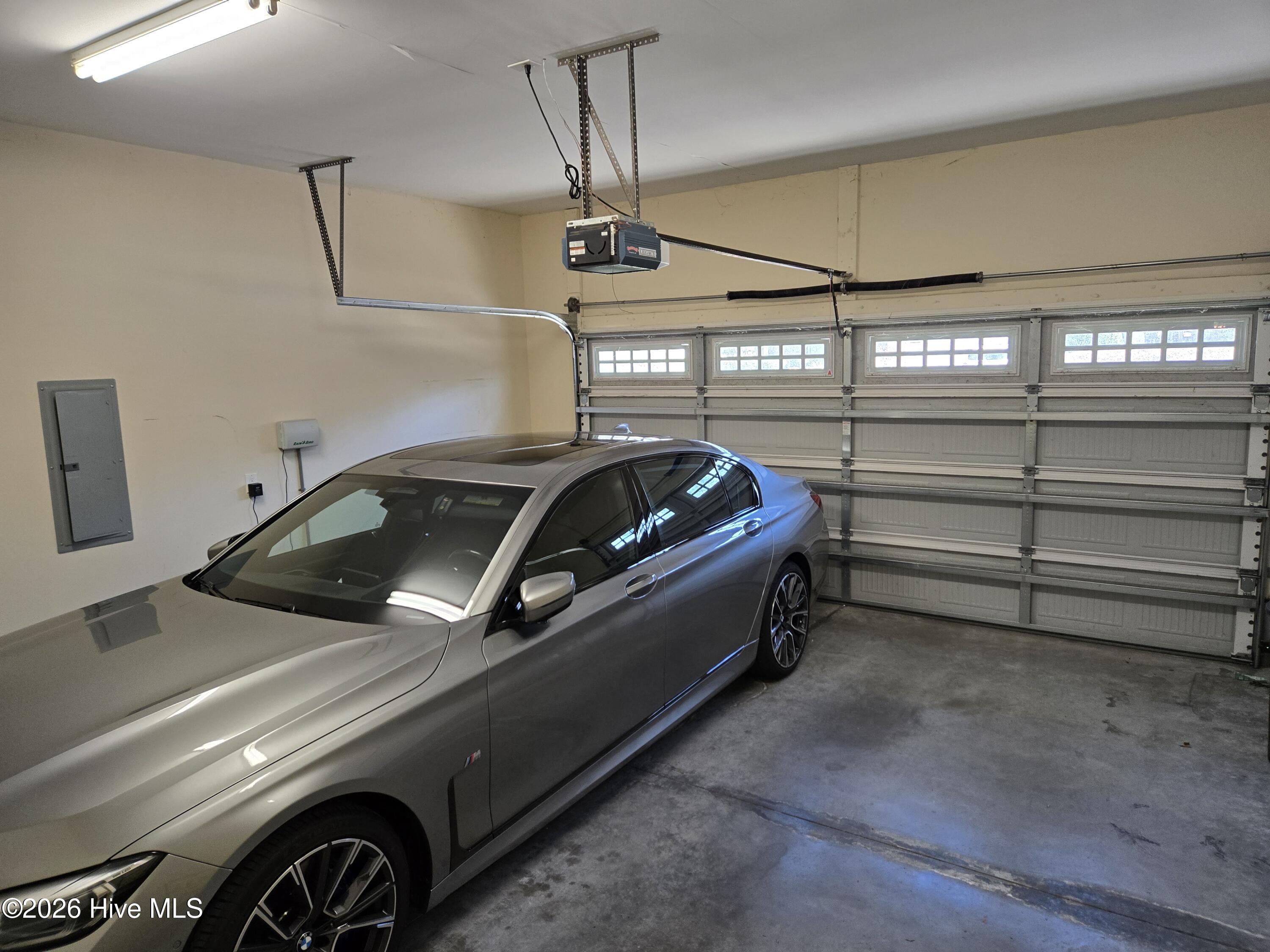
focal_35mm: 23
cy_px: 476
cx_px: 635
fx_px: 844
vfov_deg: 58.9
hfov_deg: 73.9
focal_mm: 5.4
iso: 160
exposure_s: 1/120
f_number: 1.8
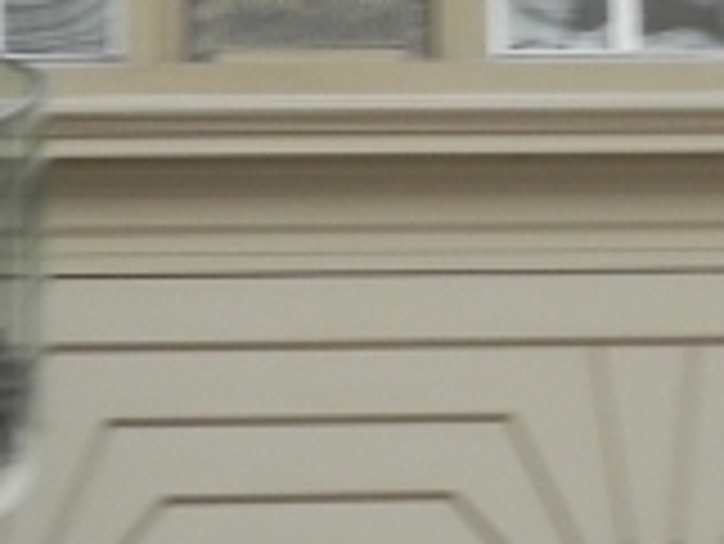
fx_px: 3851
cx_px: 670
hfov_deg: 10.7
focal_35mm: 184
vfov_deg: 7.8
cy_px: -418
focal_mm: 6.6
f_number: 3.2
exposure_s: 1/51
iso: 160
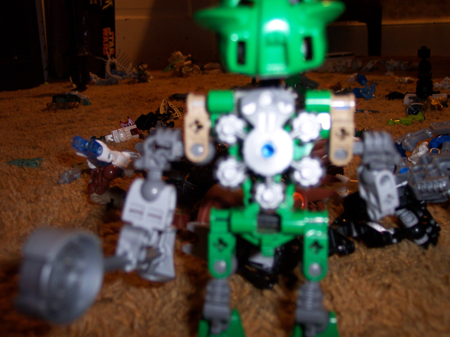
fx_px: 507
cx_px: 223
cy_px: 168
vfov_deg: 36.8
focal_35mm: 39
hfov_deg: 47.9
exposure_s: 1/30
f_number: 2.8
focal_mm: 8
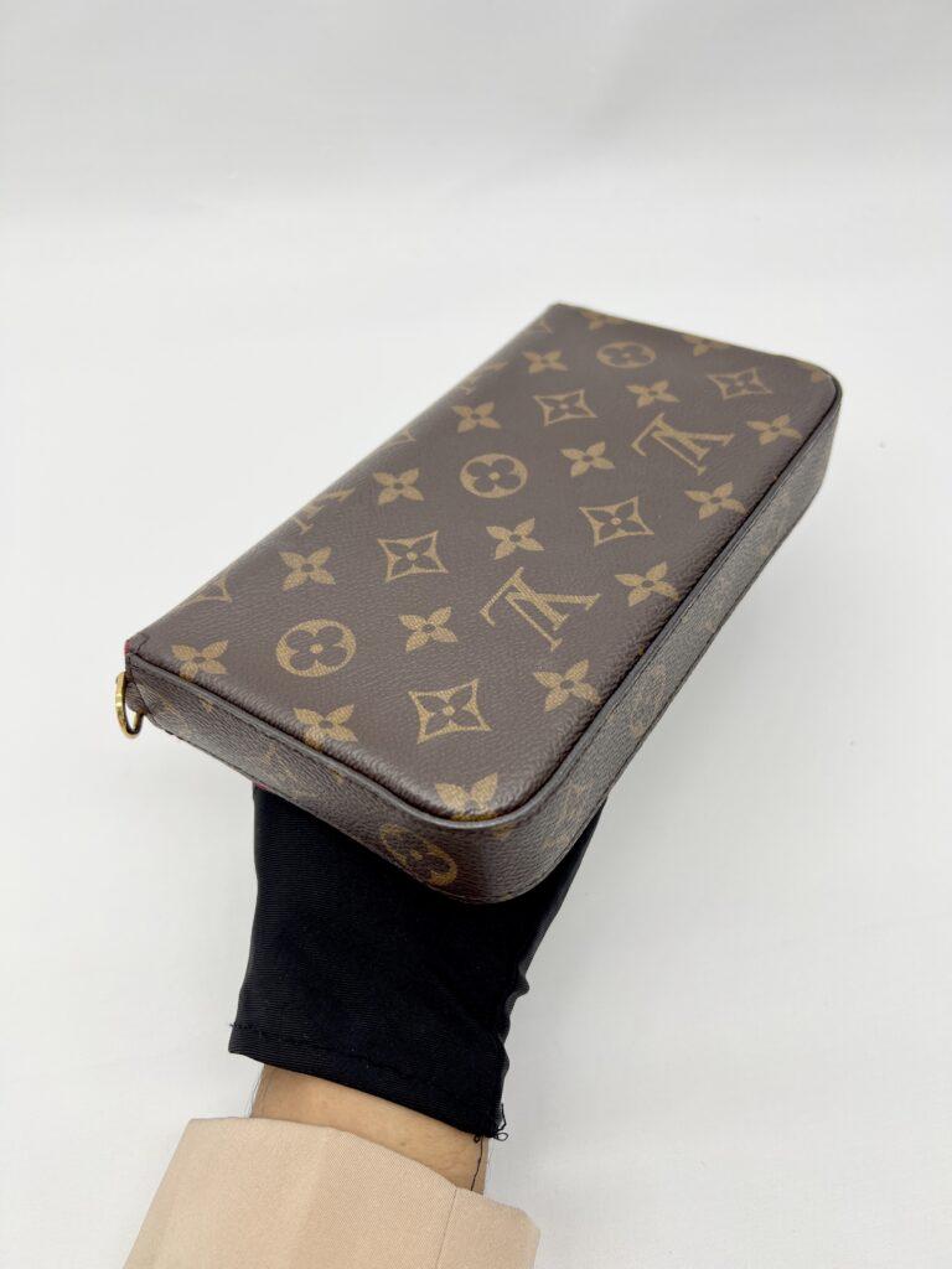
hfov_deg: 53.1
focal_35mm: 26
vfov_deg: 67.3
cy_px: 634
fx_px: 953
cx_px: 476
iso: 32
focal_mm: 5.7
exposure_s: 1/133
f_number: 1.5
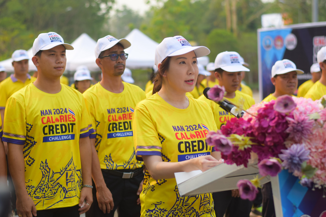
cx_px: 163
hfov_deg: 27.0
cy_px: 108
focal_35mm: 75
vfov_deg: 18.2
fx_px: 679
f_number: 2.5
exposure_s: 1/1000
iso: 100
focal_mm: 50
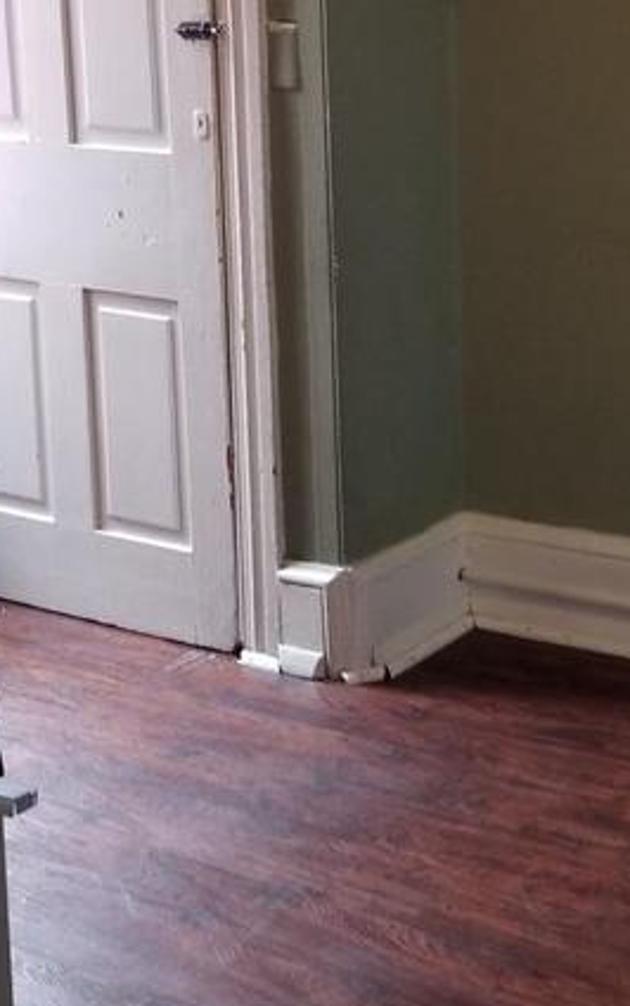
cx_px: 474
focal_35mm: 70
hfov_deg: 18.5
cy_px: 331
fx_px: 1921
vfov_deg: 29.2
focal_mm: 4.25
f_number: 1.7
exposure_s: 1/30
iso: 160
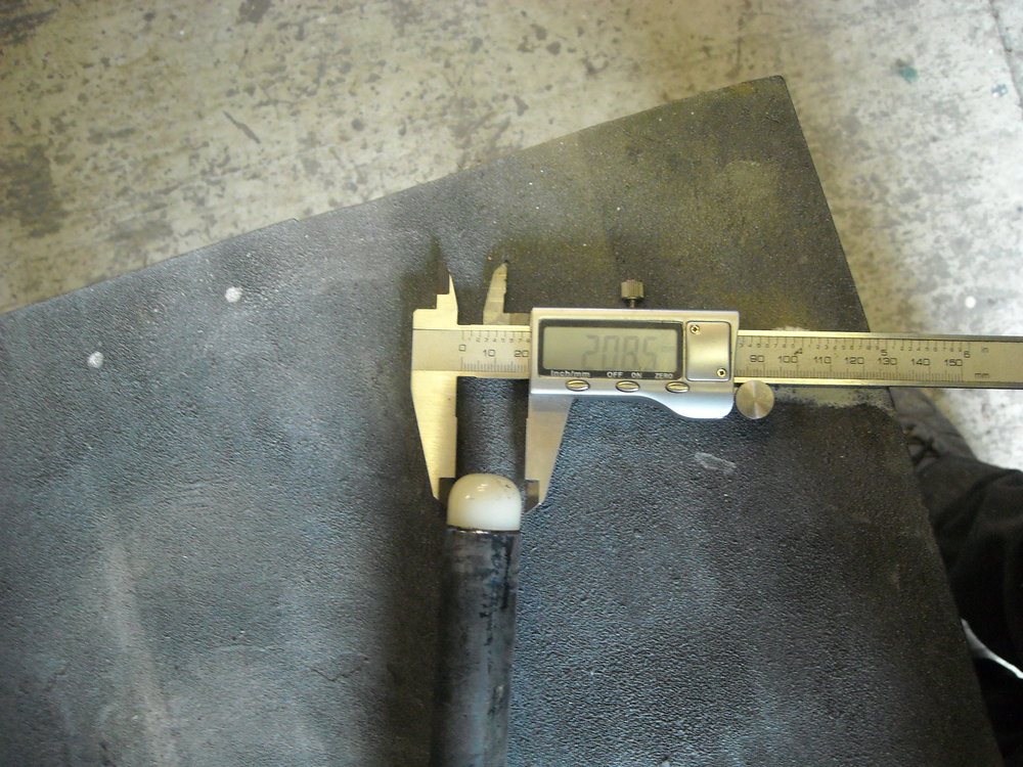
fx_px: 1034
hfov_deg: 52.6
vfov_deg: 40.7
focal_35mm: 35
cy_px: 384
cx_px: 512
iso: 400
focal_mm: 5.7
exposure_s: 1/33
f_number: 2.8
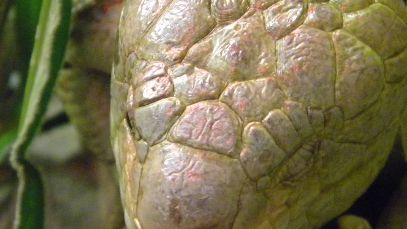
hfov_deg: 15.9
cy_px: 82
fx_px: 1457
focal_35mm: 135
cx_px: 246
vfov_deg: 9.0
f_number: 4.5
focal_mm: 15.1
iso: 800
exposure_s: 1/9.8
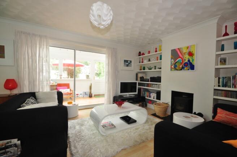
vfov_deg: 77.2
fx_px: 99
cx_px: 118
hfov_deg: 100.4
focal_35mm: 15
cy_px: 78
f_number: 11
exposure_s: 1/1.3
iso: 200
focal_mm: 10
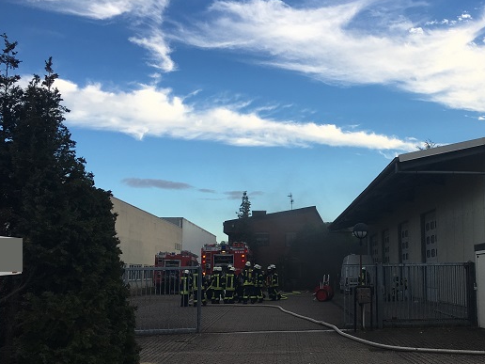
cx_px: 368
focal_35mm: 45
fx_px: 630
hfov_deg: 40.8
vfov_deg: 32.2
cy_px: 198
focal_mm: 4.15
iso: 25
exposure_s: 1/620
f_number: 2.2
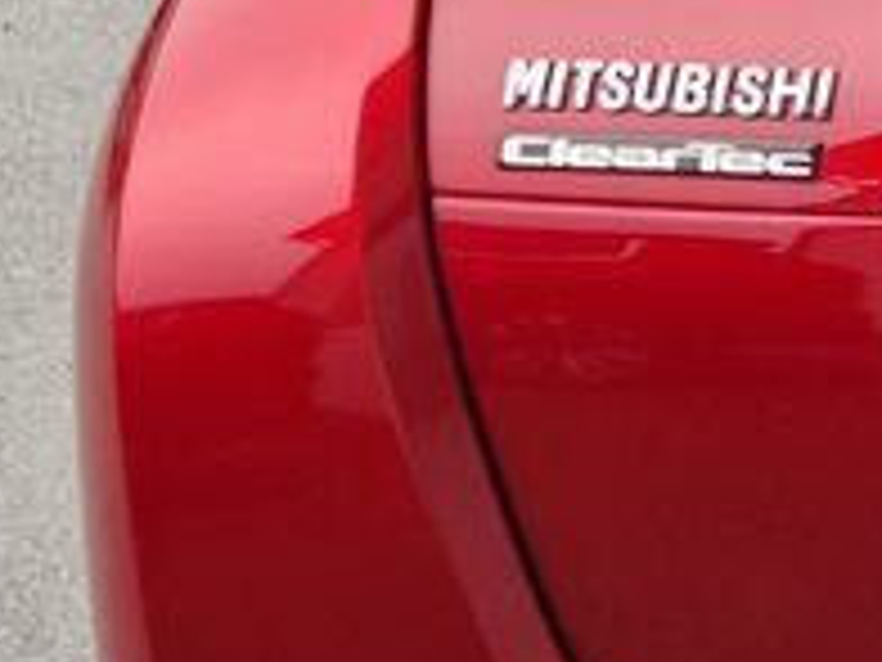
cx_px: 1800
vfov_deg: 12.3
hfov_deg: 13.8
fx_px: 3058
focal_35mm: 120
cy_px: 144
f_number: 1.8
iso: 125
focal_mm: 5.4
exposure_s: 1/100
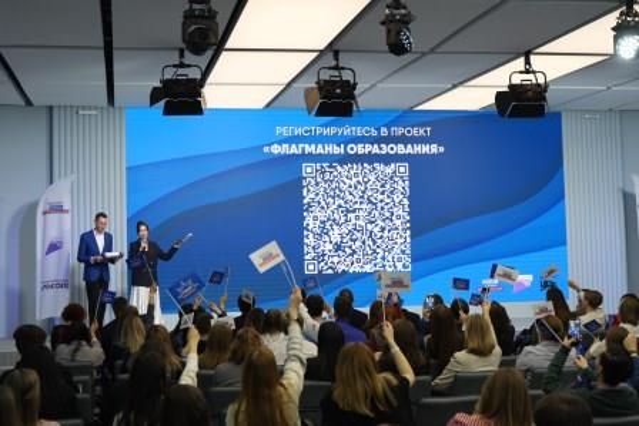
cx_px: 320
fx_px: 923
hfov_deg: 38.2
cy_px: 213
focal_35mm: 52
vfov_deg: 26.0
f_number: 2.8
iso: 800
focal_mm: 35
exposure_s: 1/250
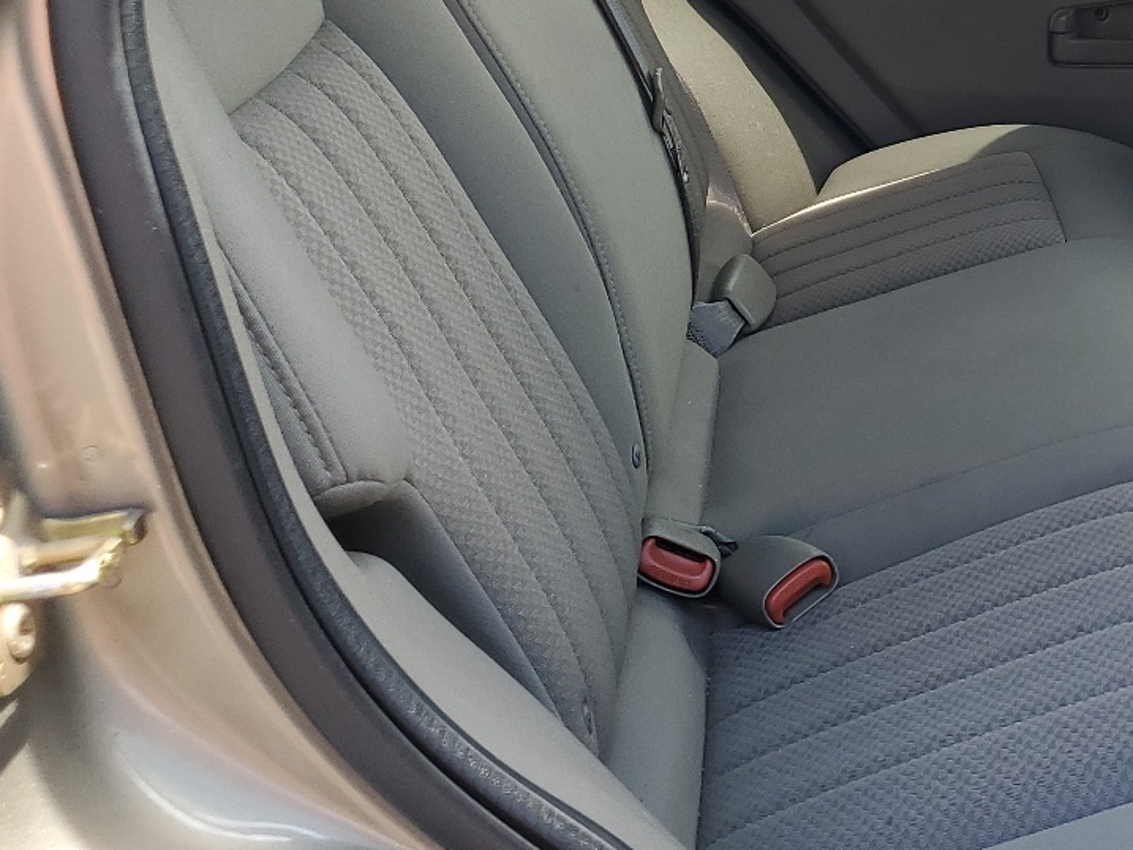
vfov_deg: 24.9
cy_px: 212
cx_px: 1201
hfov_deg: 30.3
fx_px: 1899
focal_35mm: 58
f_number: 1.5
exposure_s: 1/208
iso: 50
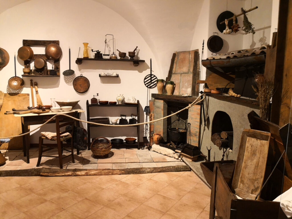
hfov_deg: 65.3
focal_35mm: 27
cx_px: 146
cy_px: 110
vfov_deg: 51.4
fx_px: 228
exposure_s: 1/25
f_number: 1.6
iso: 320
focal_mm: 3.95
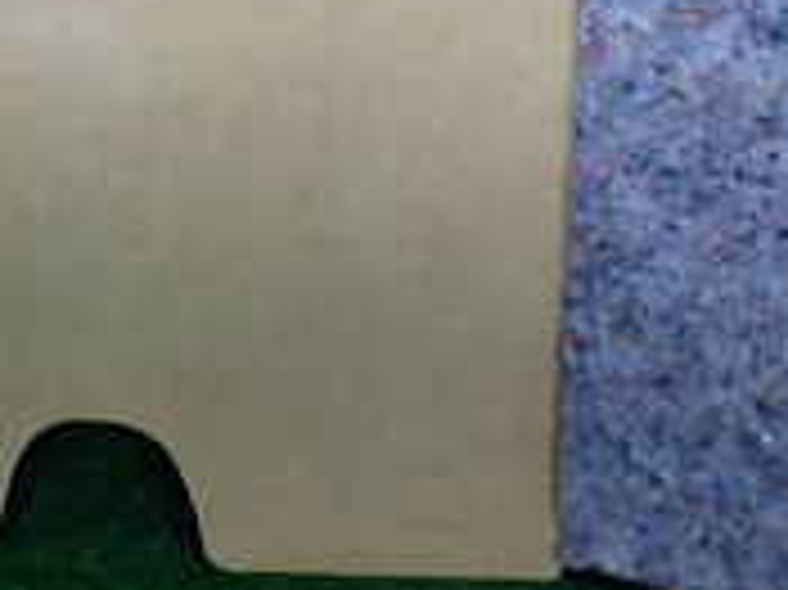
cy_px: -239
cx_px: 306
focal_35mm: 103
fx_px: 2343
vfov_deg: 13.7
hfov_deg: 19.1
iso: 200
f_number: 2.3
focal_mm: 5.4
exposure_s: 1/80
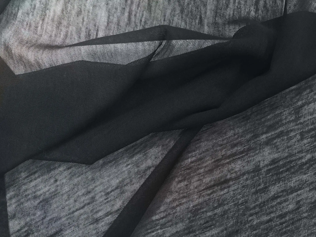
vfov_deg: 48.2
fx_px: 265
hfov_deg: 61.7
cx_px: 158
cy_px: 118
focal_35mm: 29
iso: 250
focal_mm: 4.2
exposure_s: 1/25
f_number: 2.2
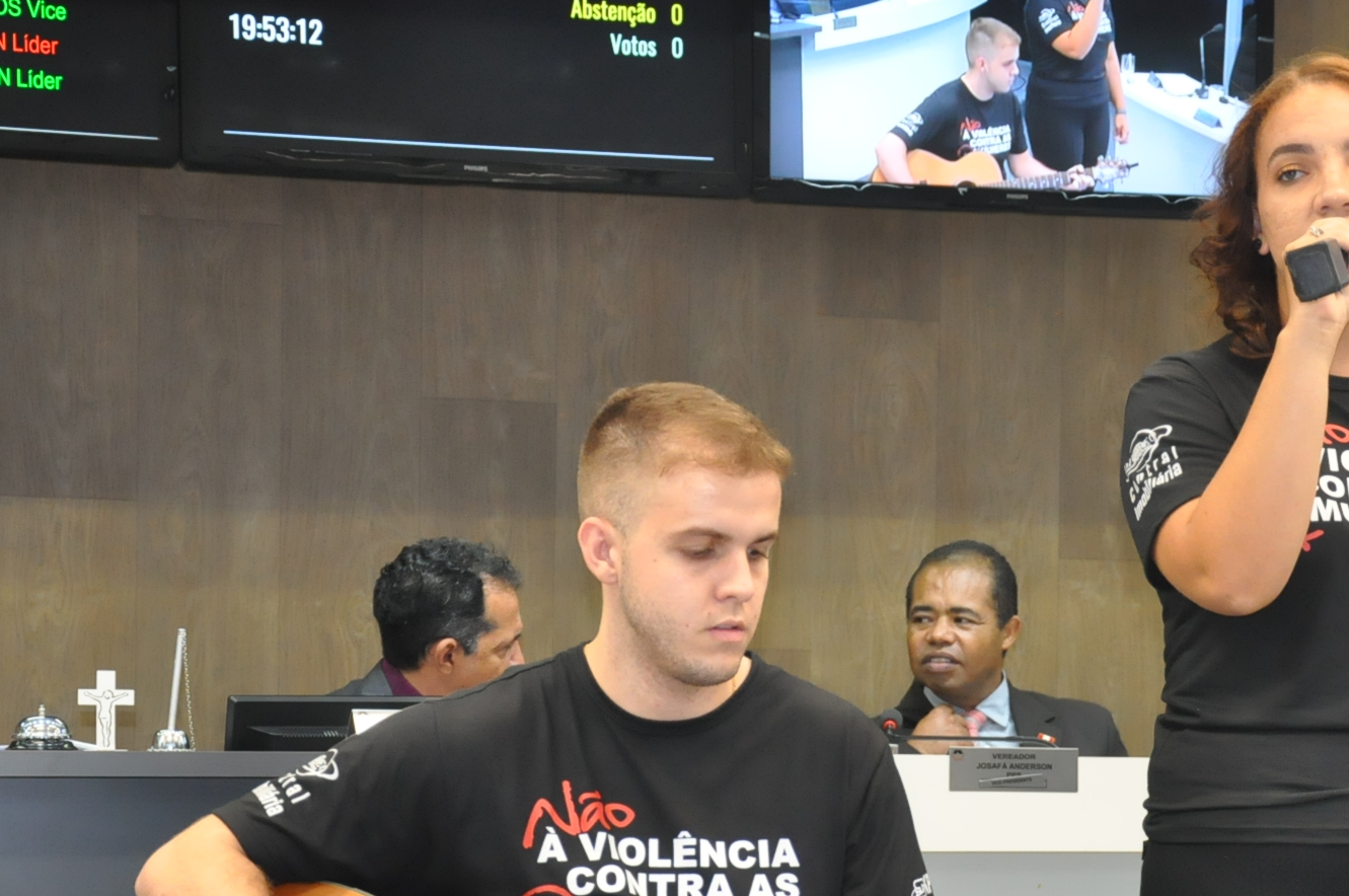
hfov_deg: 17.6
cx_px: 1002
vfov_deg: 11.7
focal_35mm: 116
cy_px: 700
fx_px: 4341
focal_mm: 48
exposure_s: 1/80
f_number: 5
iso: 2000
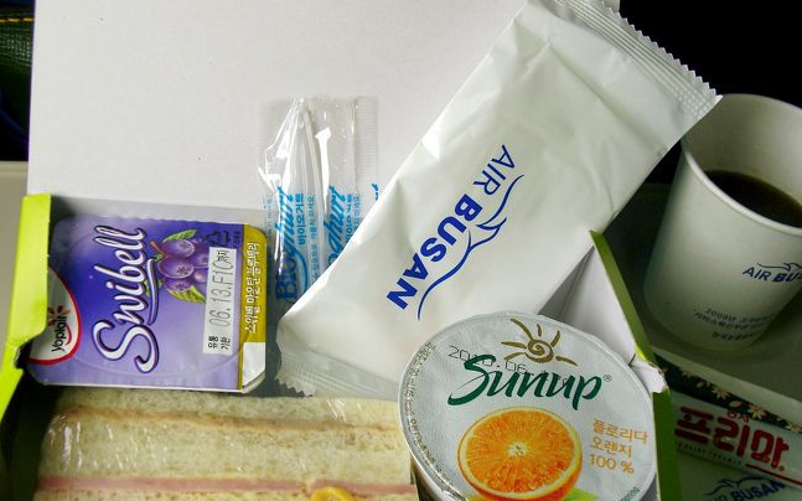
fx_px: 1071
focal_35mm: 49
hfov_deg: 41.1
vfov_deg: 26.3
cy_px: 287
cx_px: 402
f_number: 3.1
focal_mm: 9.6
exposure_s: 1/200
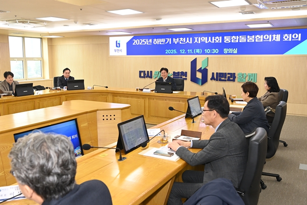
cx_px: 154
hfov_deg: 55.8
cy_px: 102
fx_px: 290
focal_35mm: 34
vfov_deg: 38.9
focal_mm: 34
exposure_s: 1/125
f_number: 6.3
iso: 2500
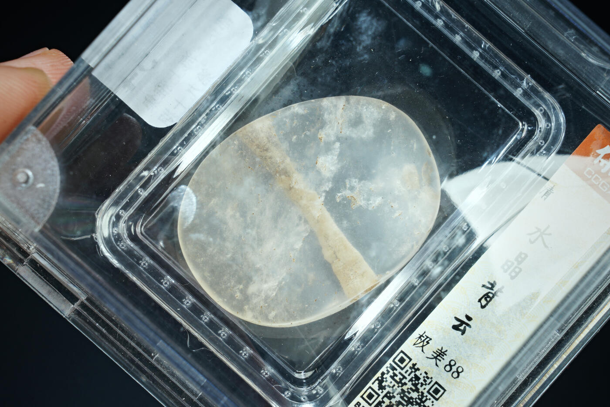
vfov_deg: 8.7
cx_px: 305
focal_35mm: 157
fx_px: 2661
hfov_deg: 13.1
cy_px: 204
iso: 100
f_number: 18
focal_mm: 105
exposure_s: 1/160
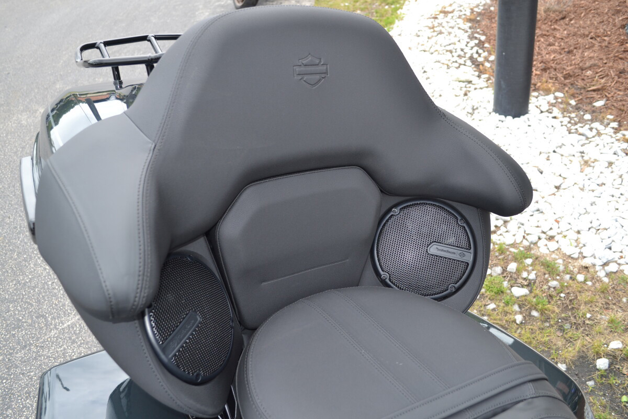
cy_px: 210
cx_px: 314
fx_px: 576
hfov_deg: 57.2
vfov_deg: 40.0
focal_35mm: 33
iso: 100
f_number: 5
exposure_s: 1/200
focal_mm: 22
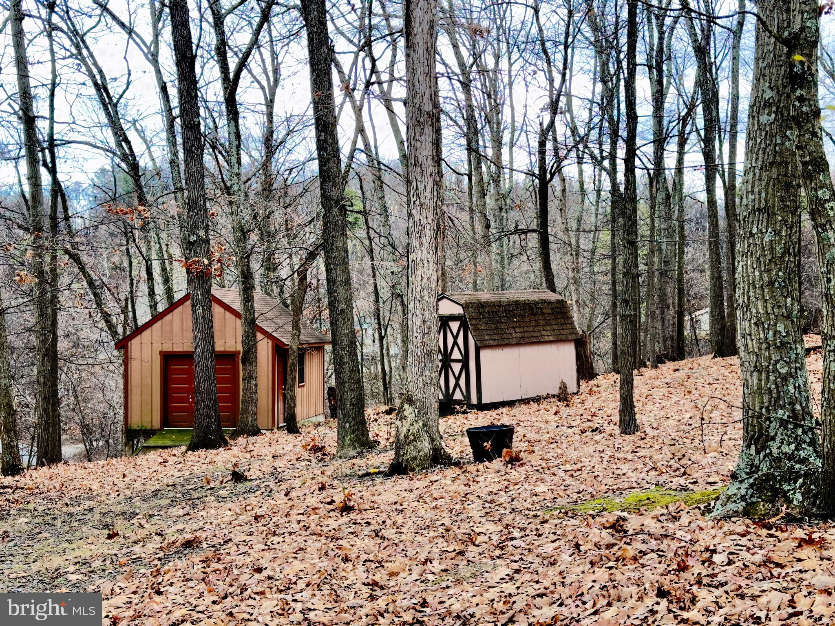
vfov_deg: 30.3
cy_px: 313
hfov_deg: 39.7
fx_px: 1158
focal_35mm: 48
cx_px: 418
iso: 80
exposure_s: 1/113
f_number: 1.78
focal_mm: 6.86
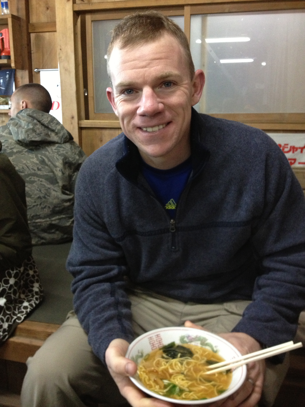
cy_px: 204
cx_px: 152
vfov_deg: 52.6
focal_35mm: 35
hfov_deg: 40.7
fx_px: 411
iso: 400
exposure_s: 1/17
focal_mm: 4.28
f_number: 2.4
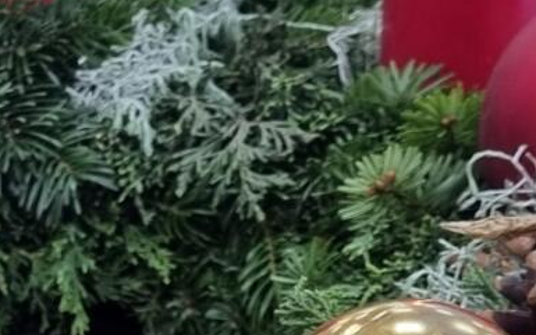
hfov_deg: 14.0
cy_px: 607
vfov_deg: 8.8
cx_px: -173
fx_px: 2090
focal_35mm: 143
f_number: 1.8
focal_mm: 5.4
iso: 160
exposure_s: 1/50
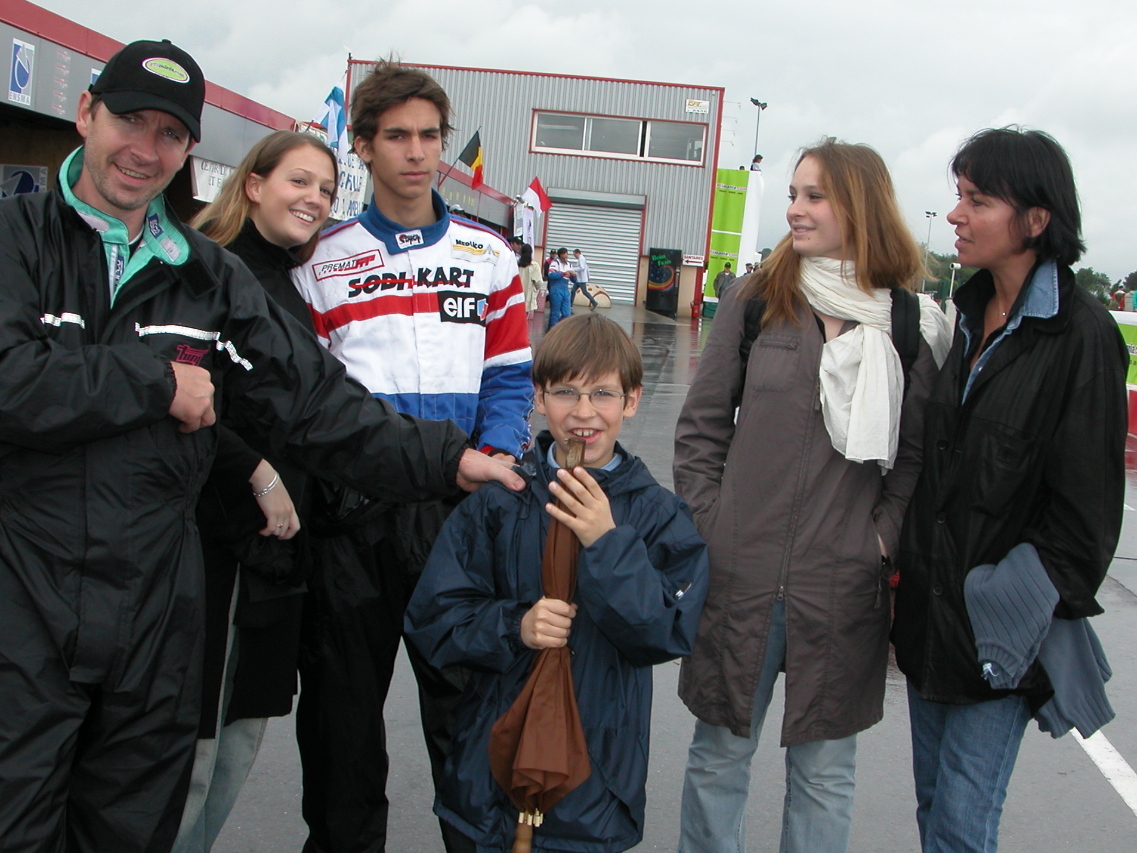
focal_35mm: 47
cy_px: 495
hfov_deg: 40.4
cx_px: 579
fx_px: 1544
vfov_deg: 30.8
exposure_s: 1/250
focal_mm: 8.9
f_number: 5.6
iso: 100
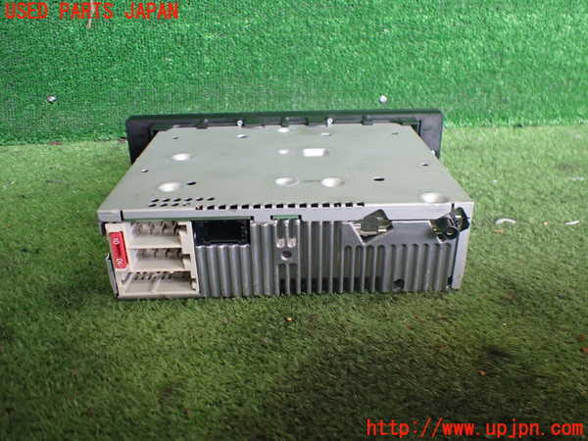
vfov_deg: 46.8
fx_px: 510
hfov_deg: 60.0
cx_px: 294
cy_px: 220
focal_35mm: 30
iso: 500
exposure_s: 1/125
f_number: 2.3
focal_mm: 5.4
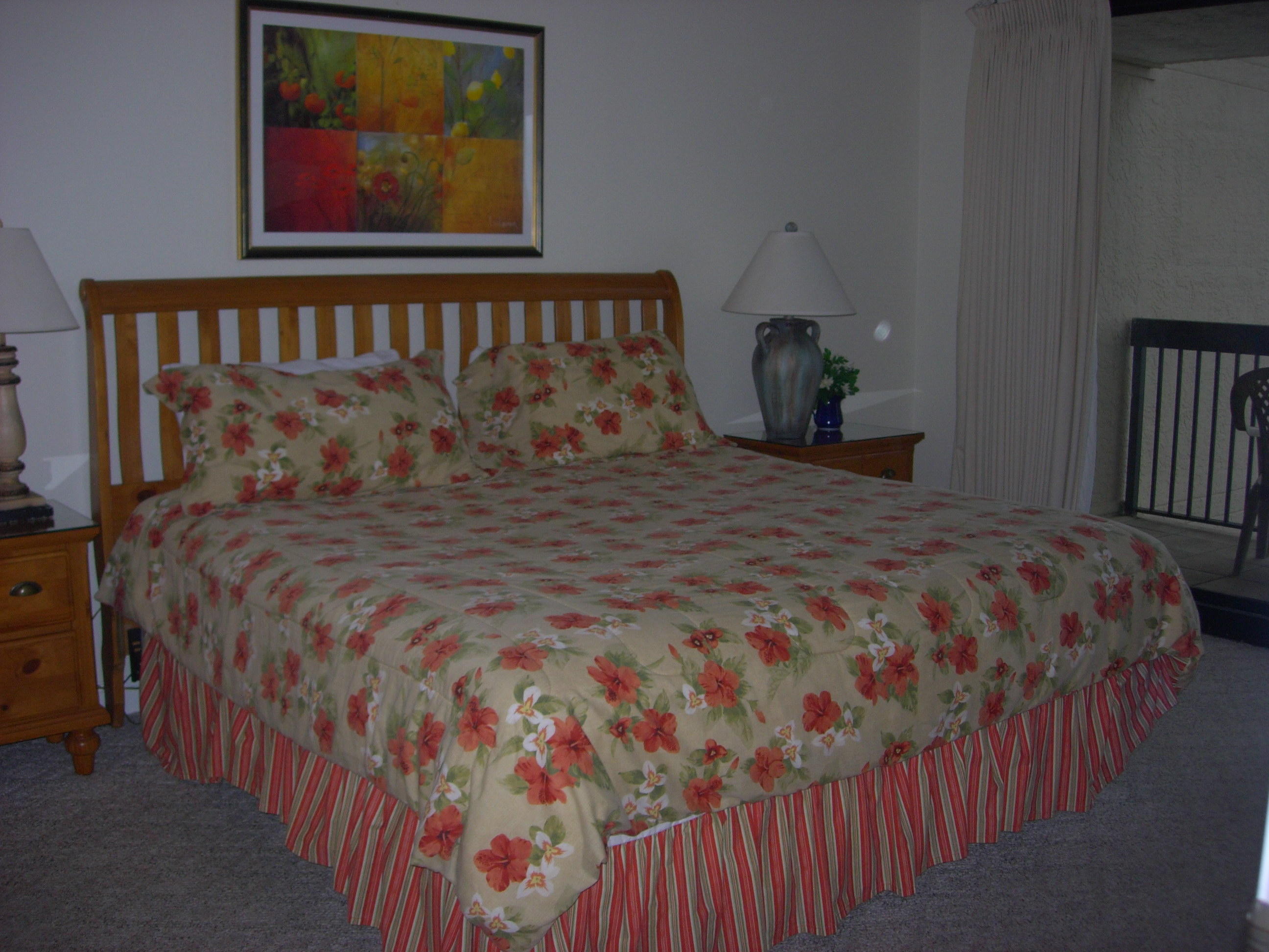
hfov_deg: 49.0
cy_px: 476
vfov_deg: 37.7
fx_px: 1393
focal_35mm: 38
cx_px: 634
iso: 79
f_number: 2.8
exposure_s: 1/64
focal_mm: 7.8
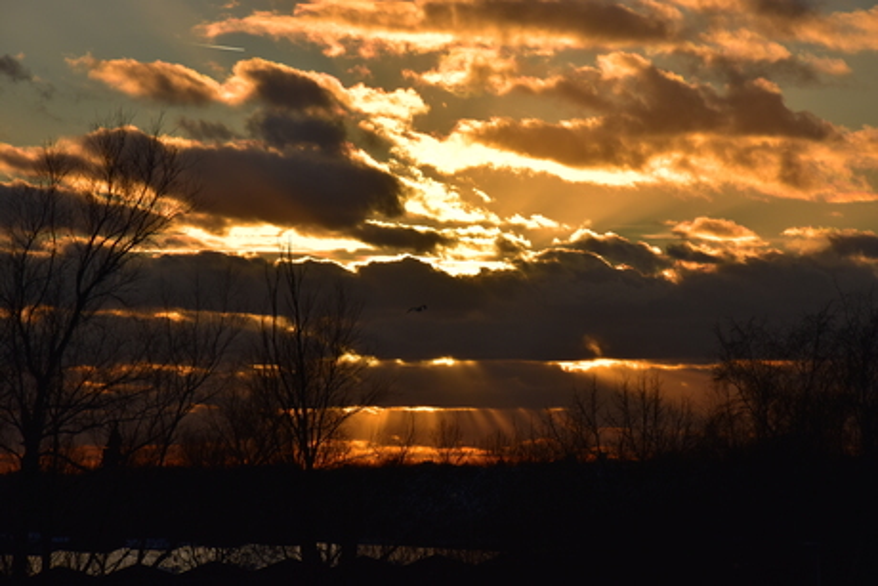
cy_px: 293
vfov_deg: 8.7
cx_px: 439
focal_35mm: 158
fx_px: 3842
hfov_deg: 13.0
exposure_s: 1/1250
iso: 200
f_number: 10
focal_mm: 105
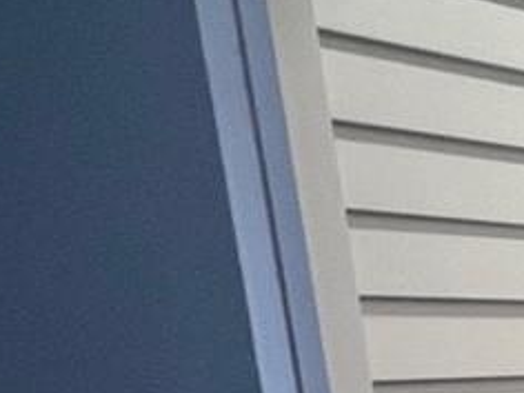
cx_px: 1385
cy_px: 644
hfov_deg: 13.2
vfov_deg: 15.1
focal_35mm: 88
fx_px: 1332
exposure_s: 1/120
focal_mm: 1.57
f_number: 1.8
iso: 160
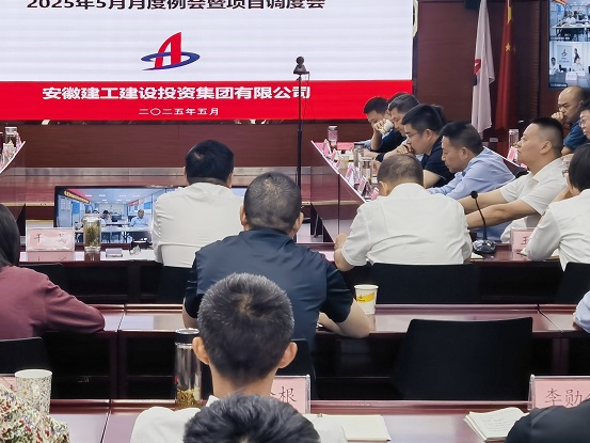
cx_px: 175
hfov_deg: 20.8
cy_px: 209
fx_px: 1602
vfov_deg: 15.7
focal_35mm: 94
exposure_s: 1/112
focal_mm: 6.67
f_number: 1.9
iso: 50
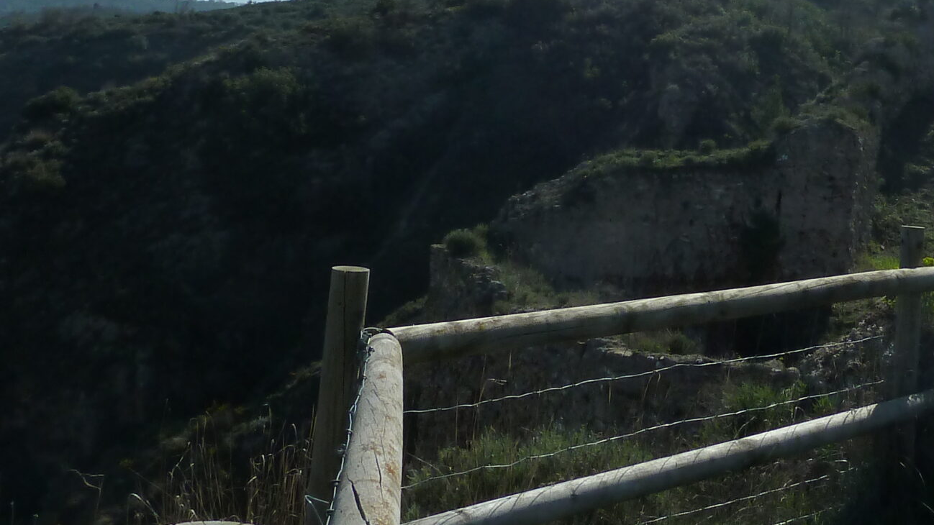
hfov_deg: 35.2
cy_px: -95
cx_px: 702
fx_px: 1436
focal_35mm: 58
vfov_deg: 19.6
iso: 125
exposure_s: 1/1000
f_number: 5.6
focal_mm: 4.4
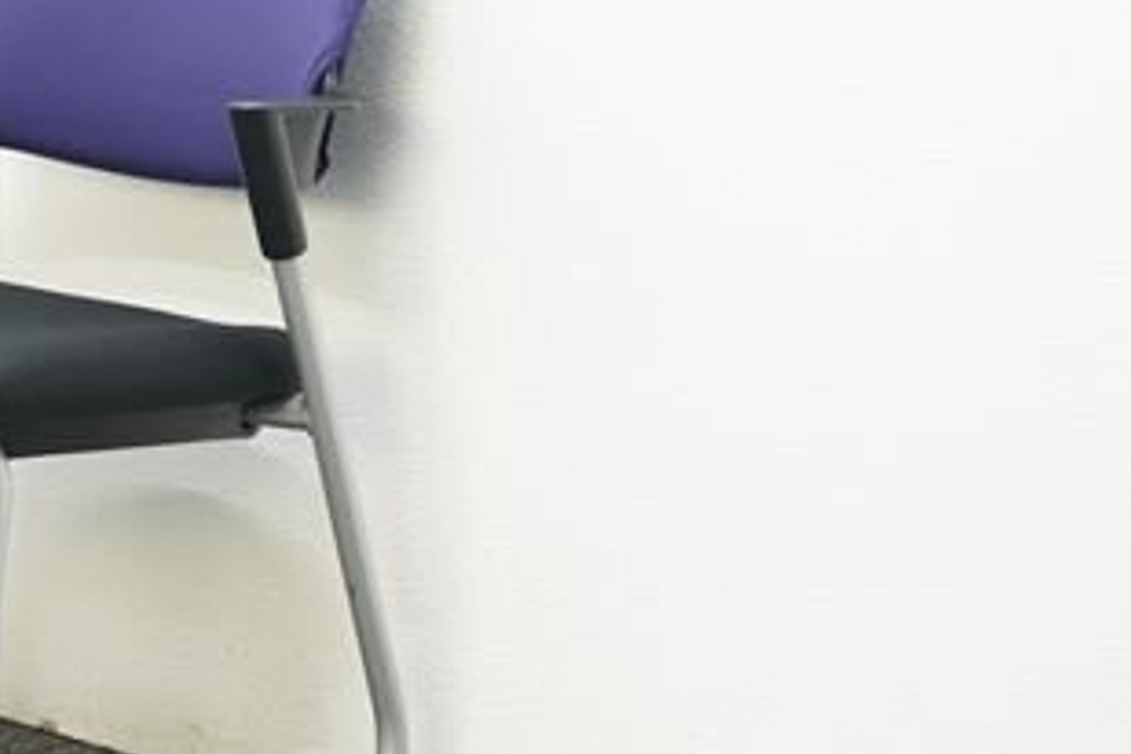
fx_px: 3738
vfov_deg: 11.5
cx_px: -44
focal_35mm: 119
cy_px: 256
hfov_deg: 16.8
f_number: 5
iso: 800
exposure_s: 1/60
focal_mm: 34
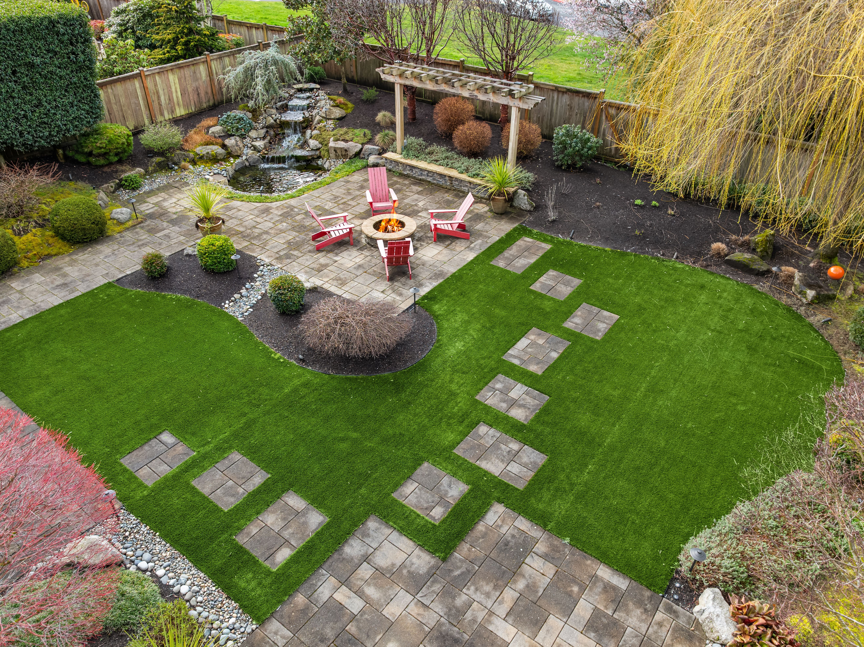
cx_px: 432
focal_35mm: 24
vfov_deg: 56.8
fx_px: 599
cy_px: 324
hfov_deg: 71.6
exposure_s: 1/240
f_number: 2.8
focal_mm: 12.29
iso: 100
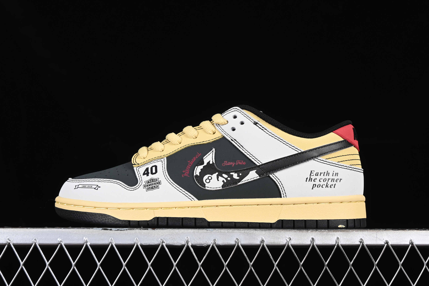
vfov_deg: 18.2
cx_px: 214
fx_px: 894
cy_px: 143
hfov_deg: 27.0
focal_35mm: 75
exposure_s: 1/80
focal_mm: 50
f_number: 7.1
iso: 160
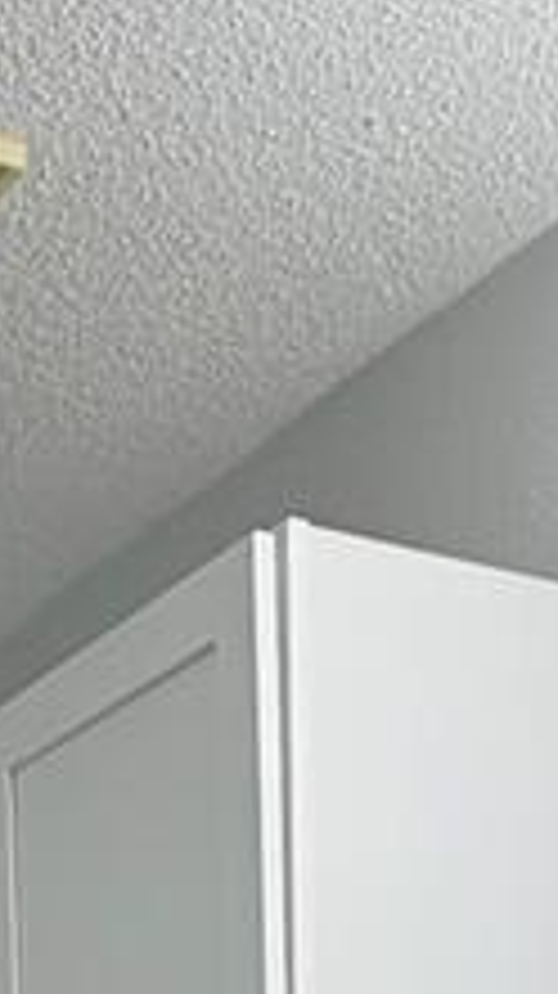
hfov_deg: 14.5
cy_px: 1678
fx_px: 2187
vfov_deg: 20.1
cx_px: 180
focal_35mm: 83
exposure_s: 1/120
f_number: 2.2
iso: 160
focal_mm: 2.22
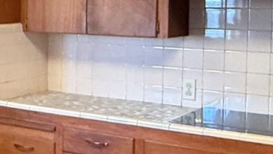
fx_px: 616
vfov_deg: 14.2
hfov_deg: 23.2
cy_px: 42
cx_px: -40
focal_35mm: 85
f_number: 2.2
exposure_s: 1/60
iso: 640
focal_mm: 2.22
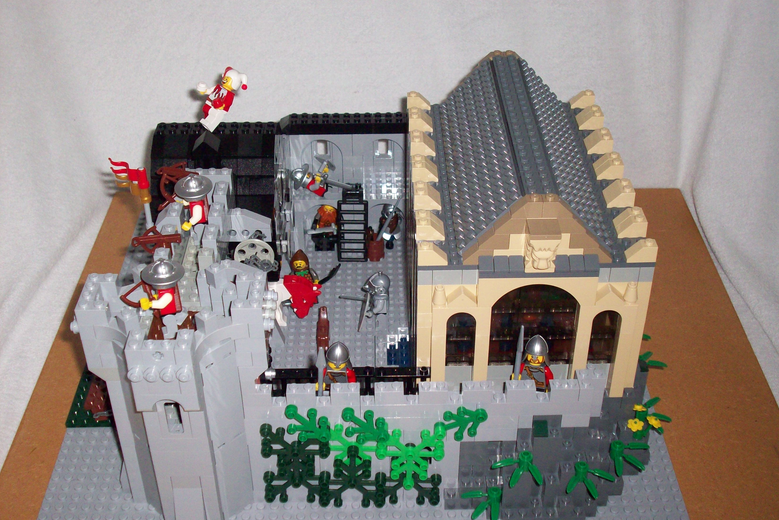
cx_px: 390
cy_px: 287
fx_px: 1039
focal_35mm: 48
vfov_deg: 28.1
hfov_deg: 41.1
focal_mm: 7.6
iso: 160
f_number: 3.1
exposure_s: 1/71.9
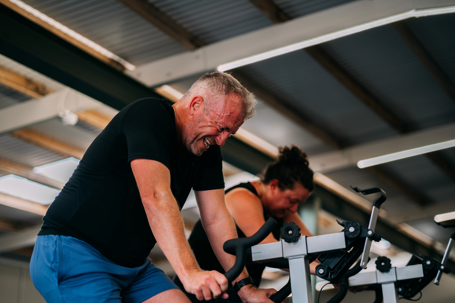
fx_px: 948
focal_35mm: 75
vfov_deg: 18.2
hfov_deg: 27.0
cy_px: 152
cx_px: 228
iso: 1000
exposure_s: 1/160
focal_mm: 75
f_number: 1.8
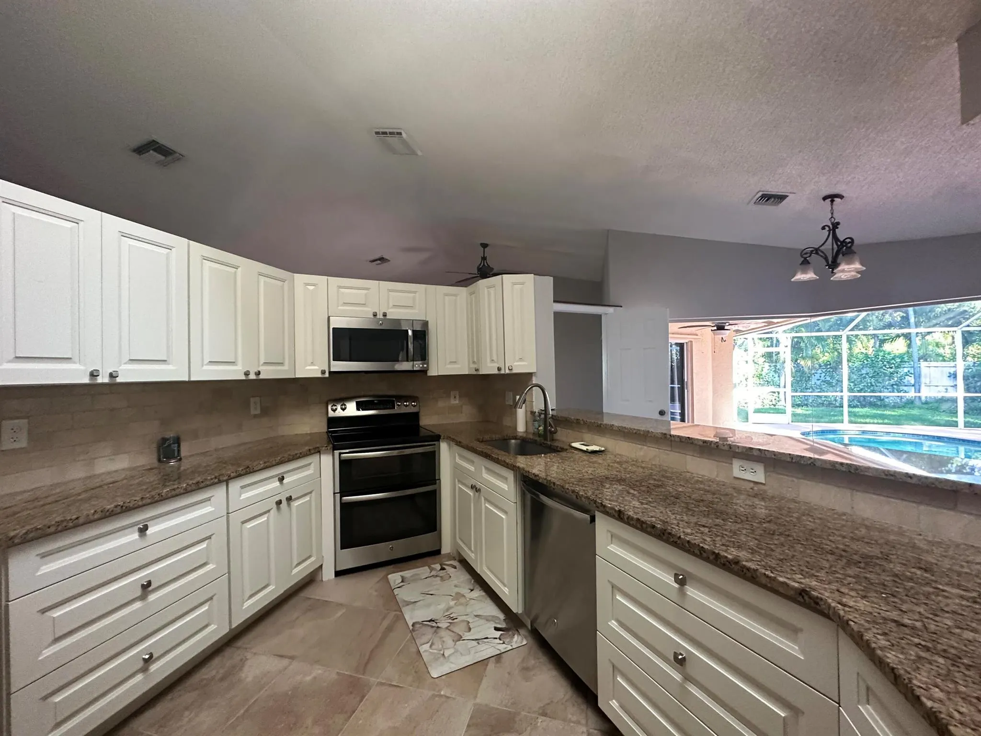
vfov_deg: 85.7
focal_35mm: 14
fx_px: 397
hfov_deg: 102.1
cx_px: 490
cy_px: 368
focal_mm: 2.22
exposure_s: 1/60
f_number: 2.2
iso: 500
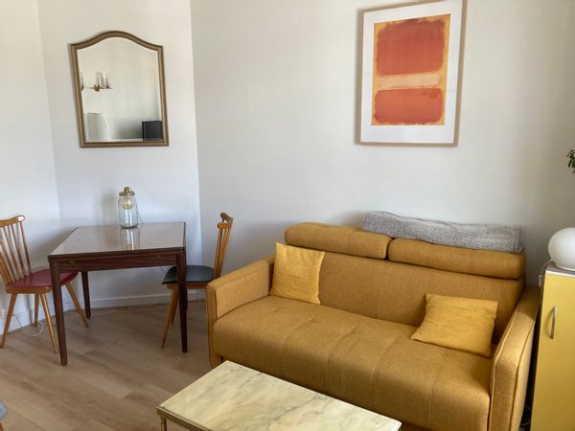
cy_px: 216
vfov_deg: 49.7
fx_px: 465
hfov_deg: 63.4
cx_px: 288
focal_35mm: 28
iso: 64
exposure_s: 1/121
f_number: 1.8
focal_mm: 3.99
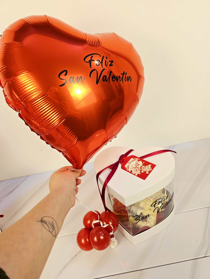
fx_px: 186
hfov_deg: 58.9
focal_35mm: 23
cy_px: 140
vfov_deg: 73.9
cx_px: 105
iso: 40
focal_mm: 6.3
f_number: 1.7
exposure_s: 1/50
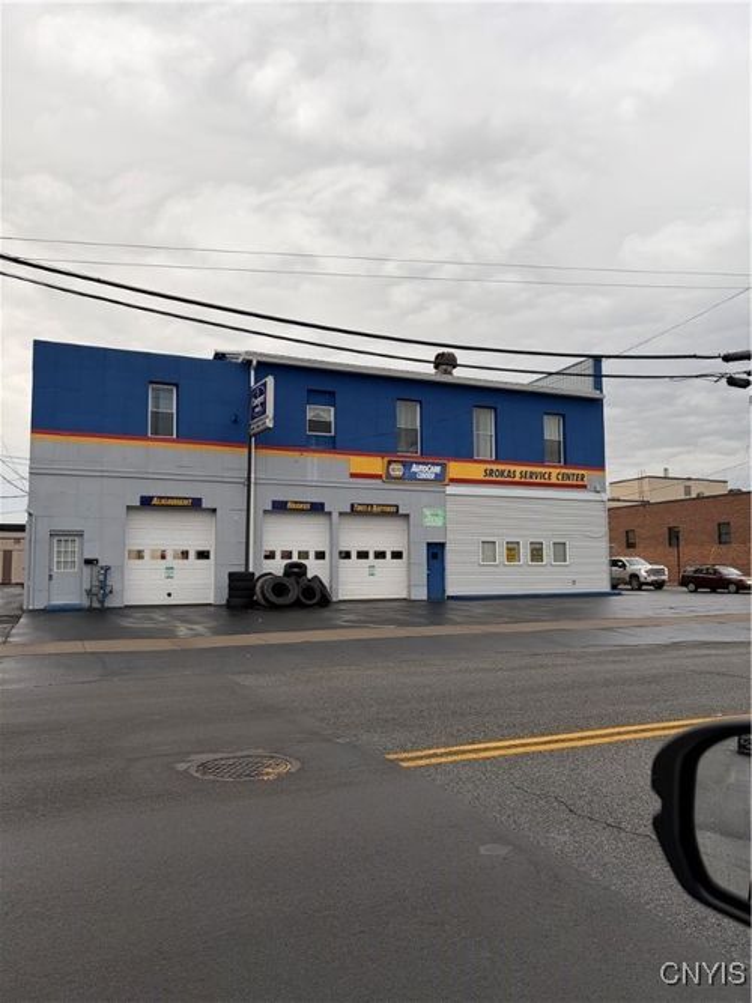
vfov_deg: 67.3
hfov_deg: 53.0
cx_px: 376
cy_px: 502
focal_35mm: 26
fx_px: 753
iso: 40
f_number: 1.6
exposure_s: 1/122
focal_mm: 5.96
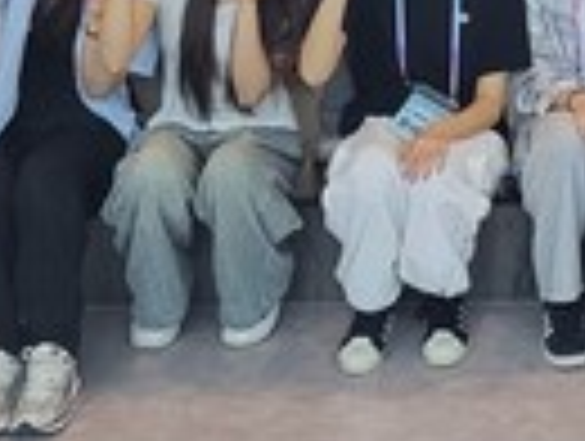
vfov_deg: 11.6
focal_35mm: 120
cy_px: -324
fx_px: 2032
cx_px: 788
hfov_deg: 15.5
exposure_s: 1/120
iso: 320
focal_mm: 5.4
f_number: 1.8
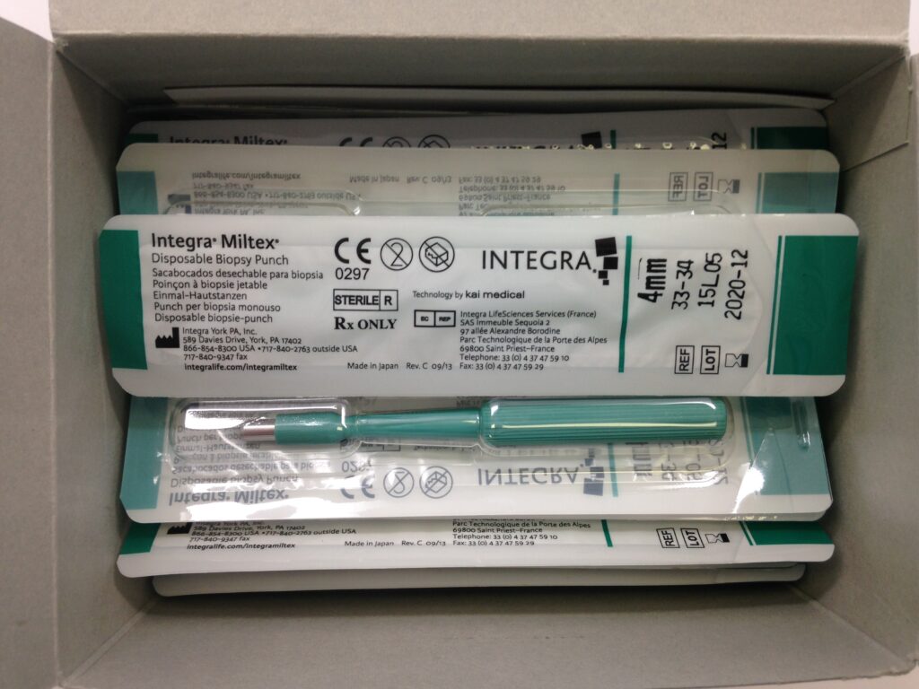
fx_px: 876
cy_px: 344
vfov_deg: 42.9
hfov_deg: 55.4
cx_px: 460
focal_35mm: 33
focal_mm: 4.12
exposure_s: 1/30
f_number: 2.4
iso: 50
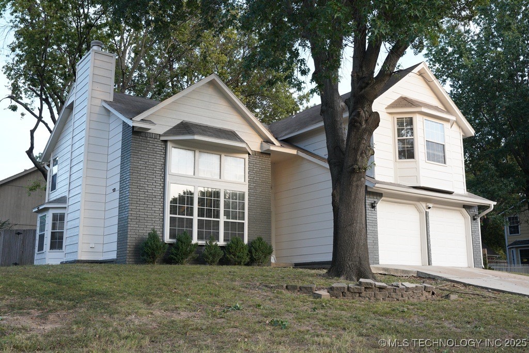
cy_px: 176
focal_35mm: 38
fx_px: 554
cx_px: 264
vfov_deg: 35.3
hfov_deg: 51.0
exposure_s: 1/160
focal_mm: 37.7
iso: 2000
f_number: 9
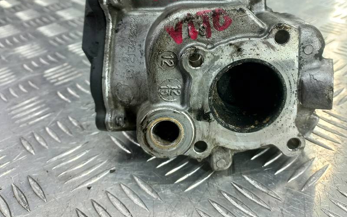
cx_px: 201
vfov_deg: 36.9
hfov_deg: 56.4
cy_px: 73
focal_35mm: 34
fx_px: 322
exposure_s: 1/50
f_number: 1.8
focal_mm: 4.6
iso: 80
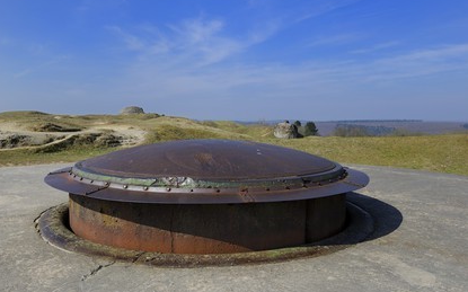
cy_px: 141
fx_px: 408
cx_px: 232
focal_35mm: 32
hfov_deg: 59.7
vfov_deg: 39.4
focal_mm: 31
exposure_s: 1/200
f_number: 11
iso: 200
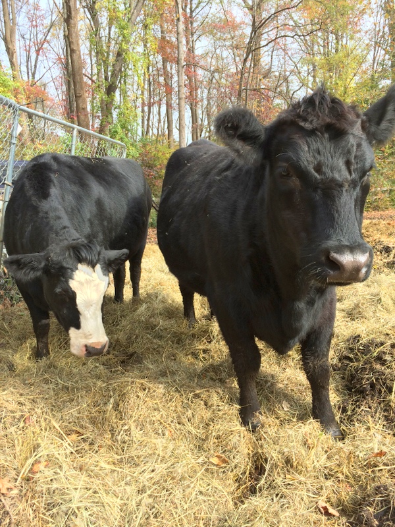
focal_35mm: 30
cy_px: 264
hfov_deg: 46.8
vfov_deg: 60.0
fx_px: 456
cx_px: 198
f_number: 2.2
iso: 32
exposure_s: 1/432
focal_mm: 4.12
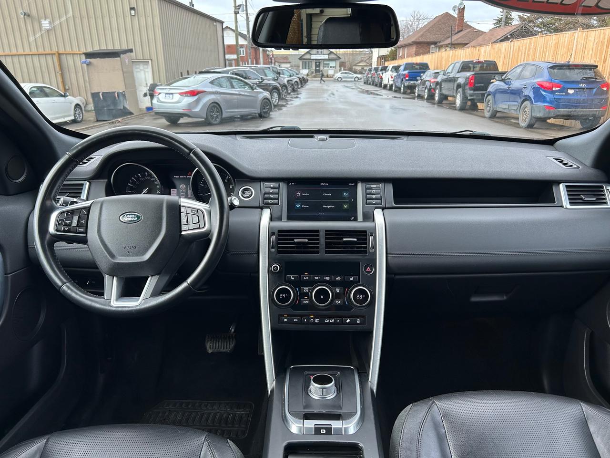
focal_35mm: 26
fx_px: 458
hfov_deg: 67.3
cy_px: 229
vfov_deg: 53.1
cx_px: 305
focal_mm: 5.7
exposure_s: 1/387
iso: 50
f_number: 1.5
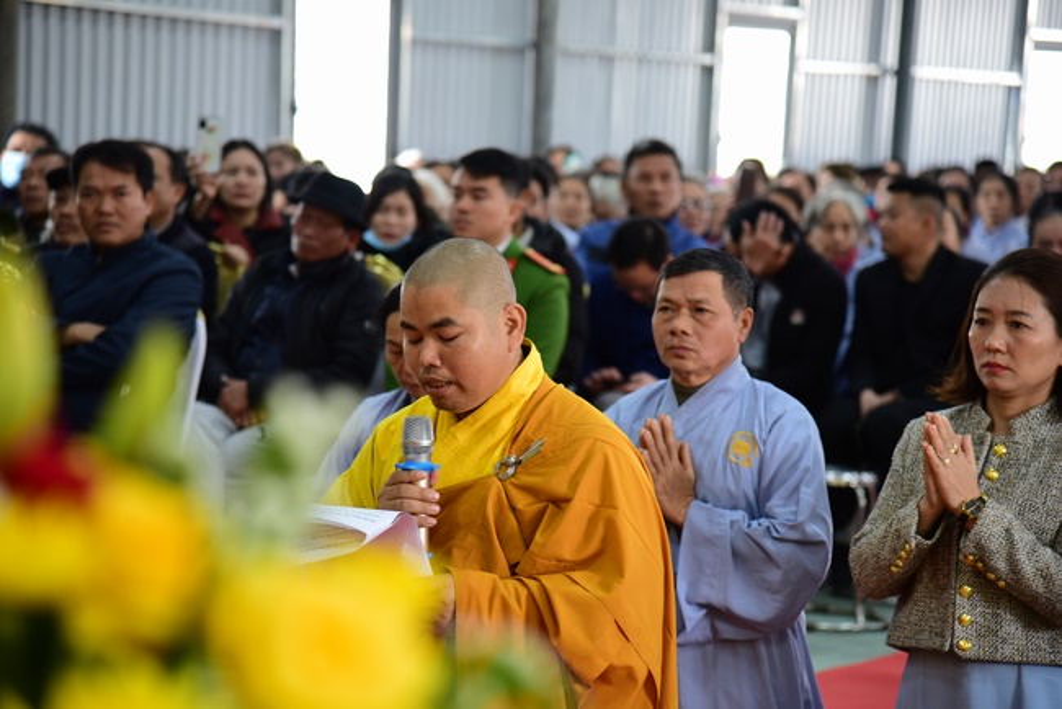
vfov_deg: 12.2
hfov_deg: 18.3
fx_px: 3305
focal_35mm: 112
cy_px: 354
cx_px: 531
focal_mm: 112
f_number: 4
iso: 1250
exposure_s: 1/80
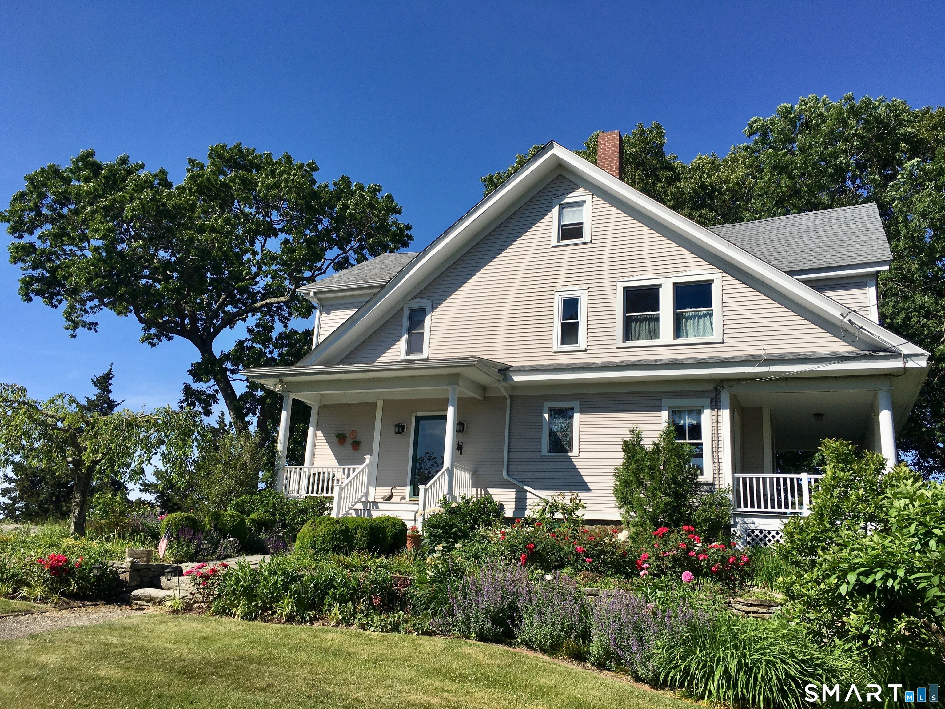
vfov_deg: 48.2
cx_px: 472
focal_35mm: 29
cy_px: 354
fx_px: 792
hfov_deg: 61.7
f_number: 2.2
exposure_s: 1/2331
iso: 25
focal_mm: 4.15
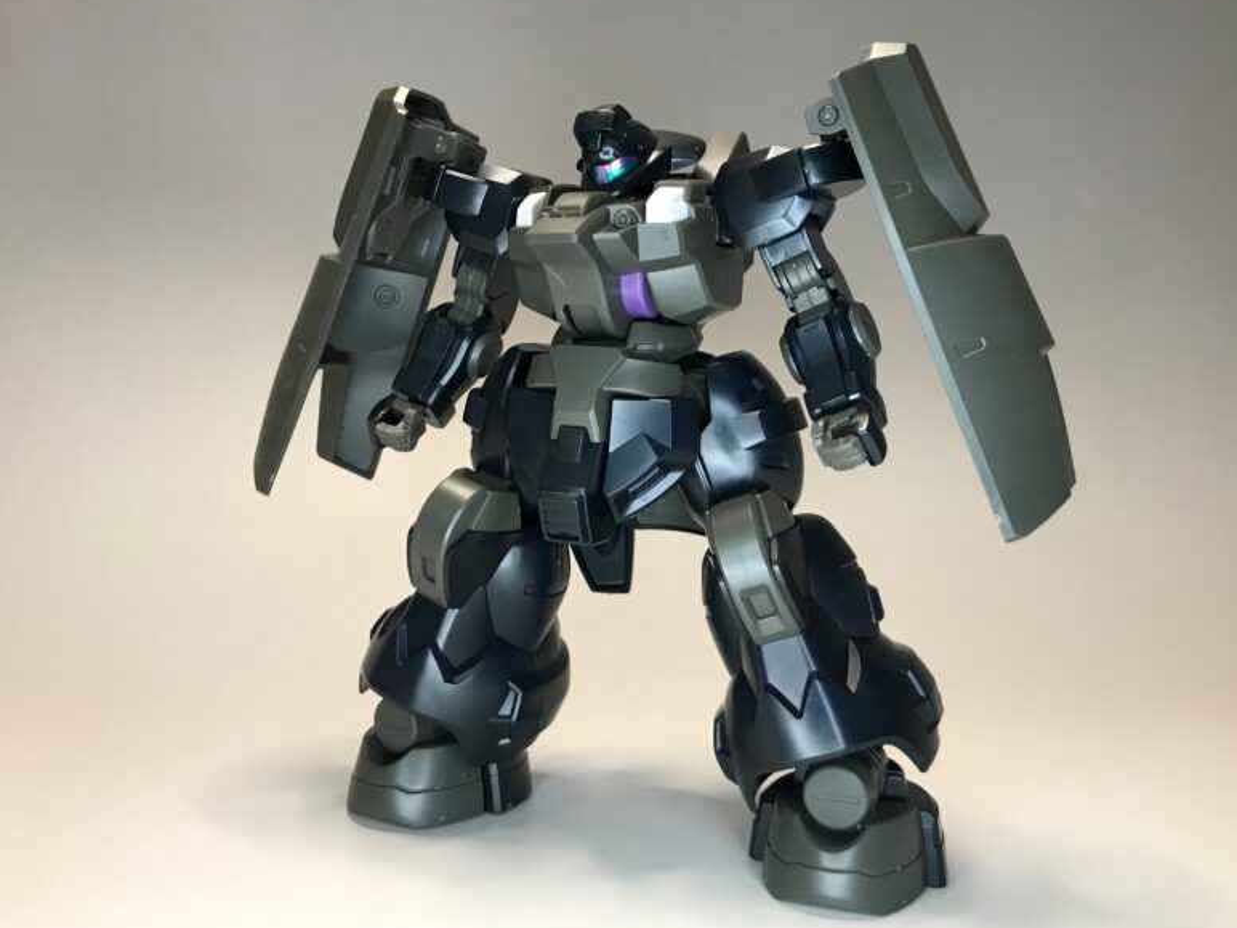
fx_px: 1036
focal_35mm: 29
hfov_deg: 61.6
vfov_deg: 48.2
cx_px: 639
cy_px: 458
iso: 25
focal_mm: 3.99
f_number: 1.8
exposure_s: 1/30
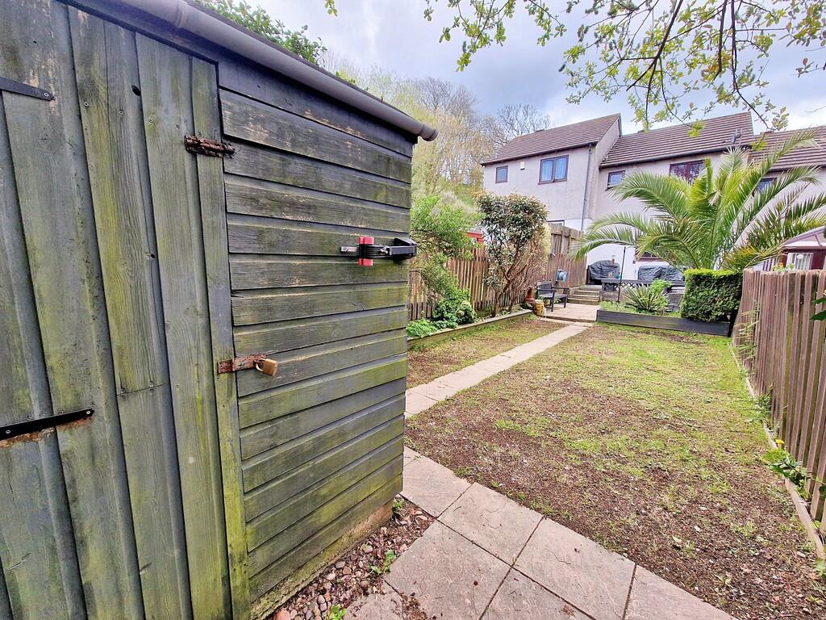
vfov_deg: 89.9
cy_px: 310
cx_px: 413
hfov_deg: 106.2
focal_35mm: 13
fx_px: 310
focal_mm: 2.2
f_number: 2.2
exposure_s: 1/282
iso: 50
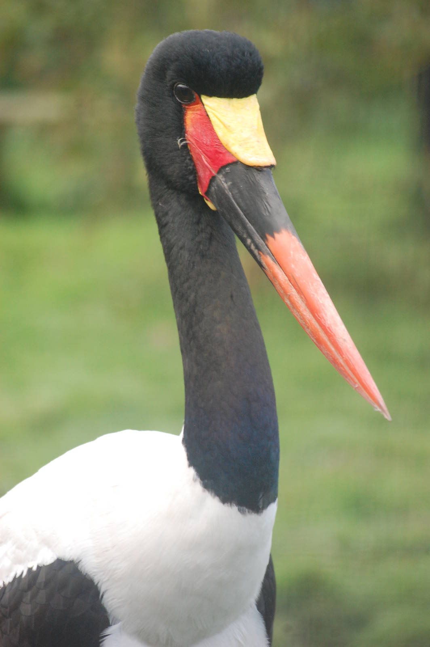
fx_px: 4442
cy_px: 324
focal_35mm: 248
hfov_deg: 5.5
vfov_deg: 8.3
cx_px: 215
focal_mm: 165
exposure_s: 1/125
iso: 800
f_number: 5.3
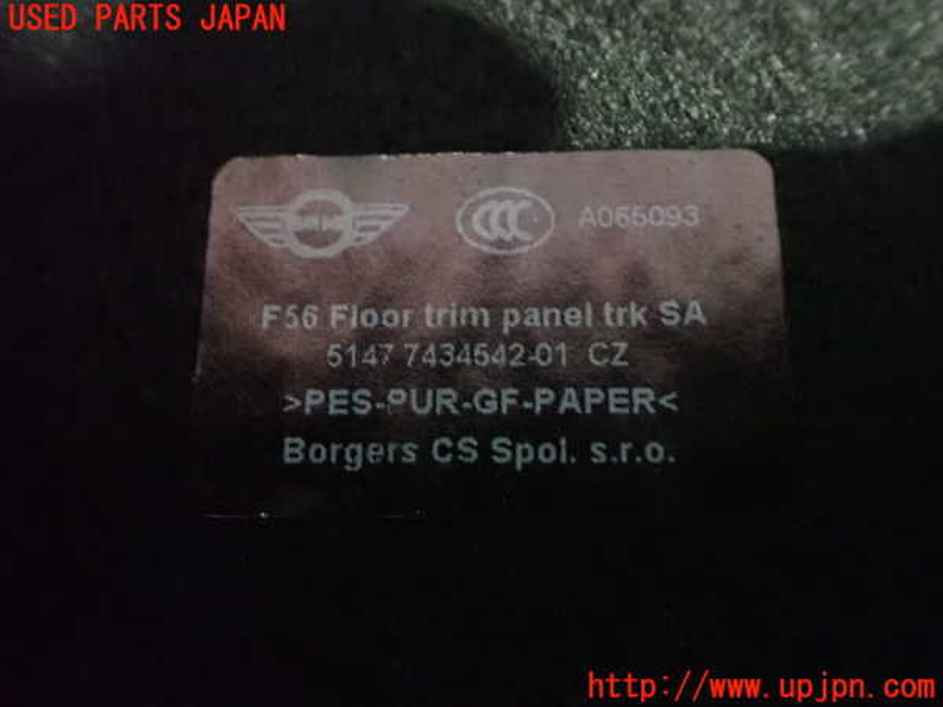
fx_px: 817
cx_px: 472
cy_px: 354
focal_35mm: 30
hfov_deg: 60.0
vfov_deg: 46.8
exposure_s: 1/8
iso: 1600
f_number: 2.3
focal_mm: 5.4
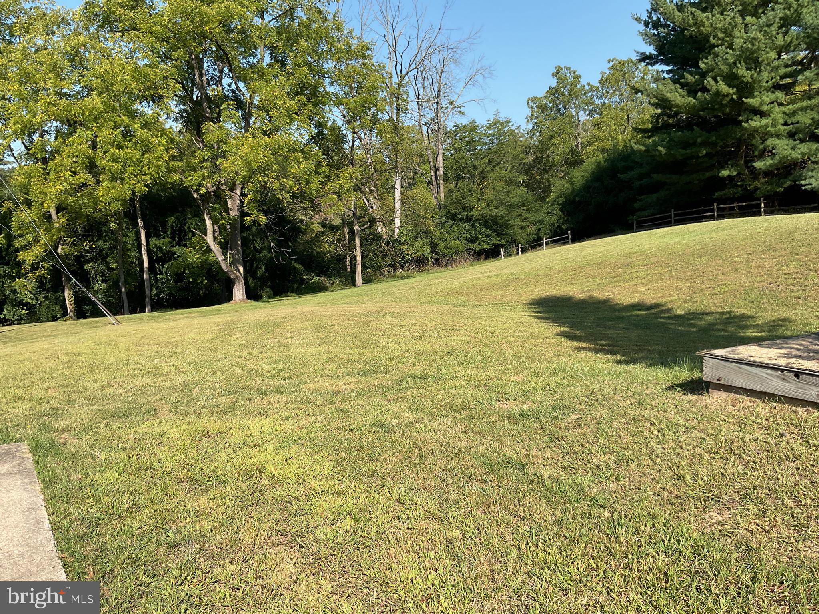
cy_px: 307
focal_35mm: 29
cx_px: 410
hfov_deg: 61.7
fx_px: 686
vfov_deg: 48.2
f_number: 1.8
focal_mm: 3
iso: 16
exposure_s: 1/1195
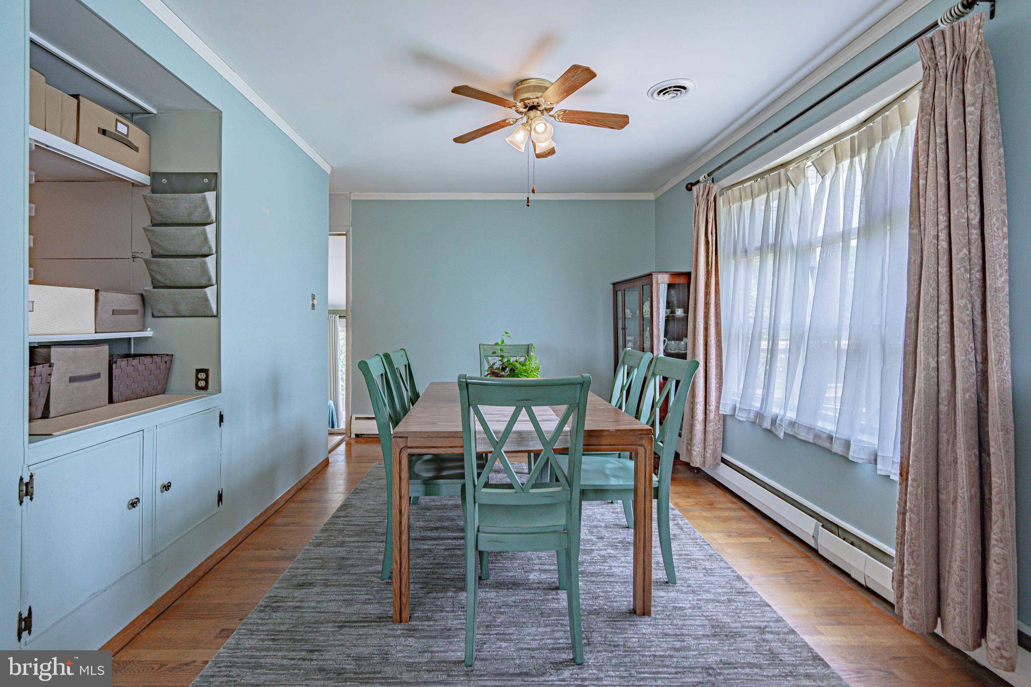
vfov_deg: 73.7
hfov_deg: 96.7
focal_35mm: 16
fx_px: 458
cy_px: 344
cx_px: 516
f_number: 6.3
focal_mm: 16
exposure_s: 1/250
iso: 640
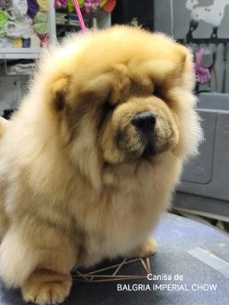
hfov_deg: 31.5
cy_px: 152
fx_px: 406
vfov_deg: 41.2
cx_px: 114
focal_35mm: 46
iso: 250
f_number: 1.65
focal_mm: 6.14
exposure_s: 1/100
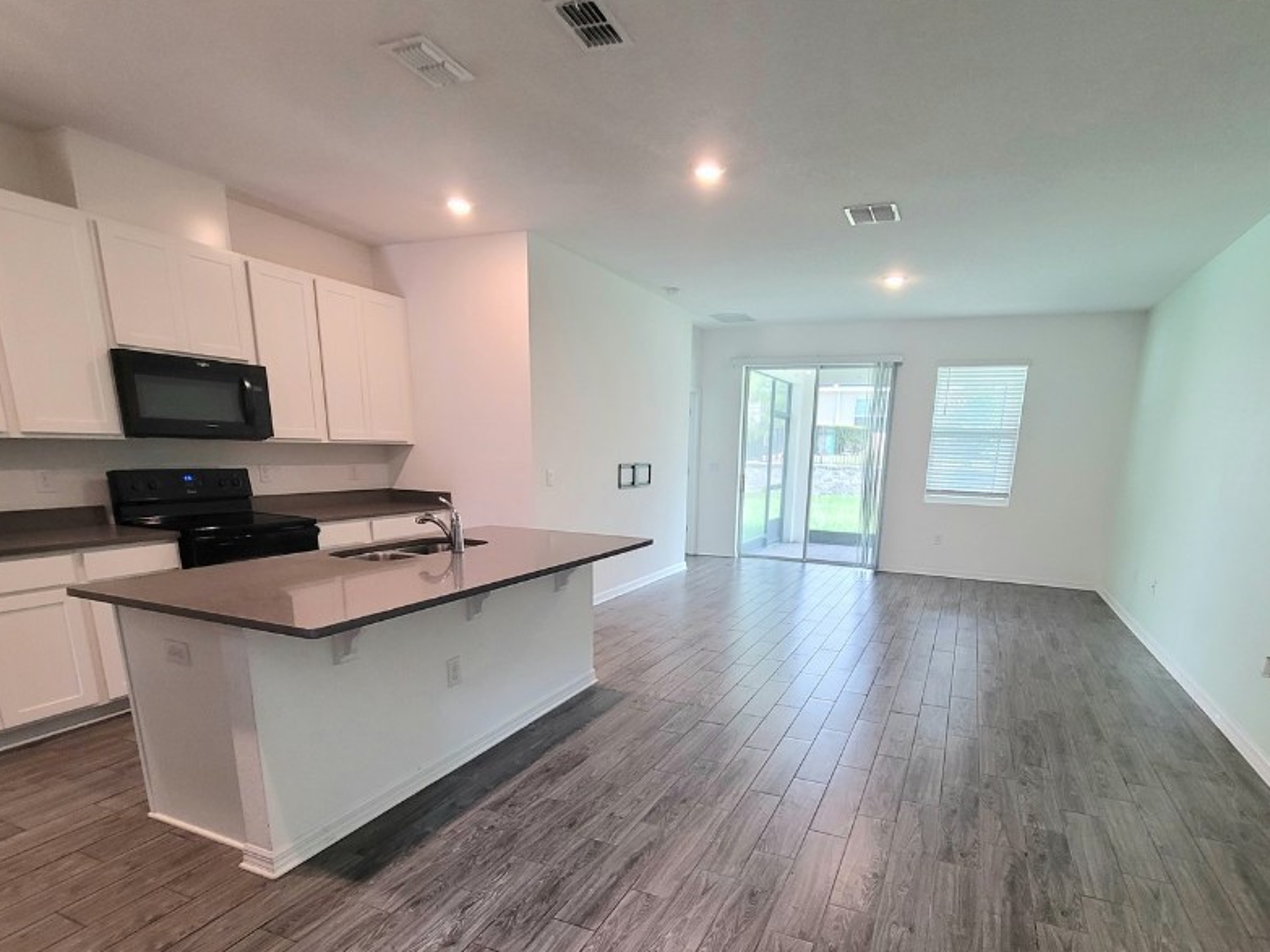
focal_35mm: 17
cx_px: 680
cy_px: 615
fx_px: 624
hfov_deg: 90.9
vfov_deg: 73.0
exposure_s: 1/60.2
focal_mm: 2.2
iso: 200
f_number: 2.2
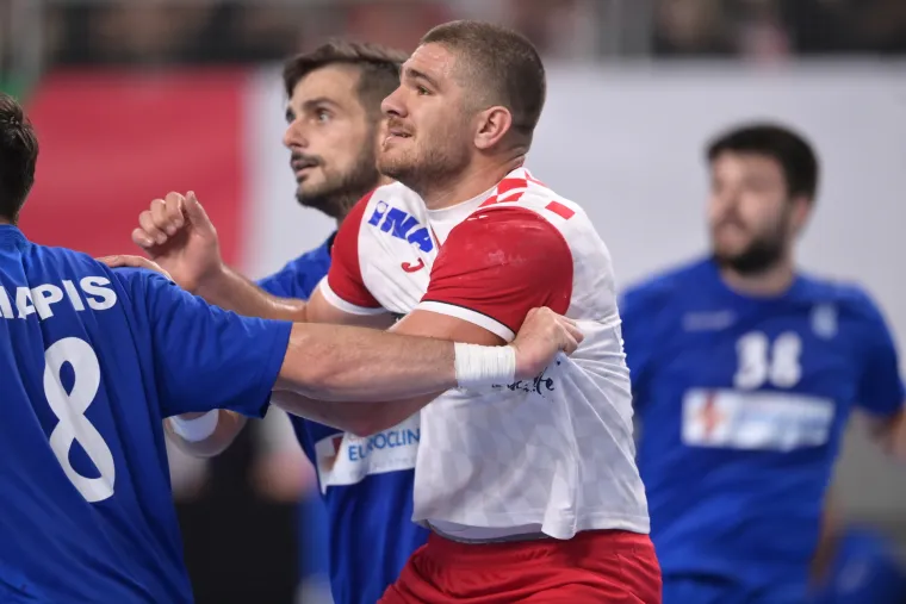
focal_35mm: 400
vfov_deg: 3.4
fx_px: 10068
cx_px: 453
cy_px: 302
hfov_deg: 5.2
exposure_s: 1/3200
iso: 4000
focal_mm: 400
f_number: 2.8
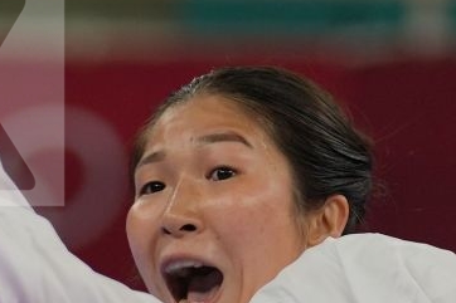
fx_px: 15496
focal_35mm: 1224
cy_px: 537
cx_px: -53
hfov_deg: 1.7
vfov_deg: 1.1
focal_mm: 164
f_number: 2.8
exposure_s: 1/1000
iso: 400
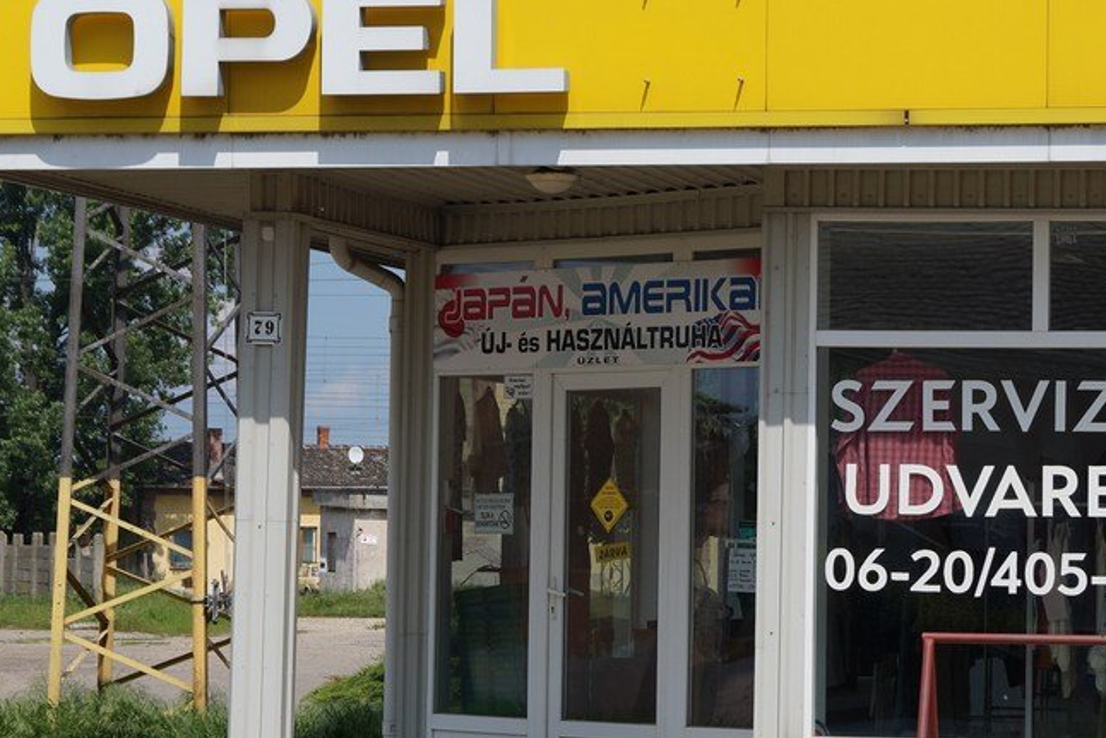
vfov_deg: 10.7
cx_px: 782
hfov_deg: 16.0
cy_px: 460
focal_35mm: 128
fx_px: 3926
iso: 100
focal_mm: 55
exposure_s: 1/320
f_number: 9
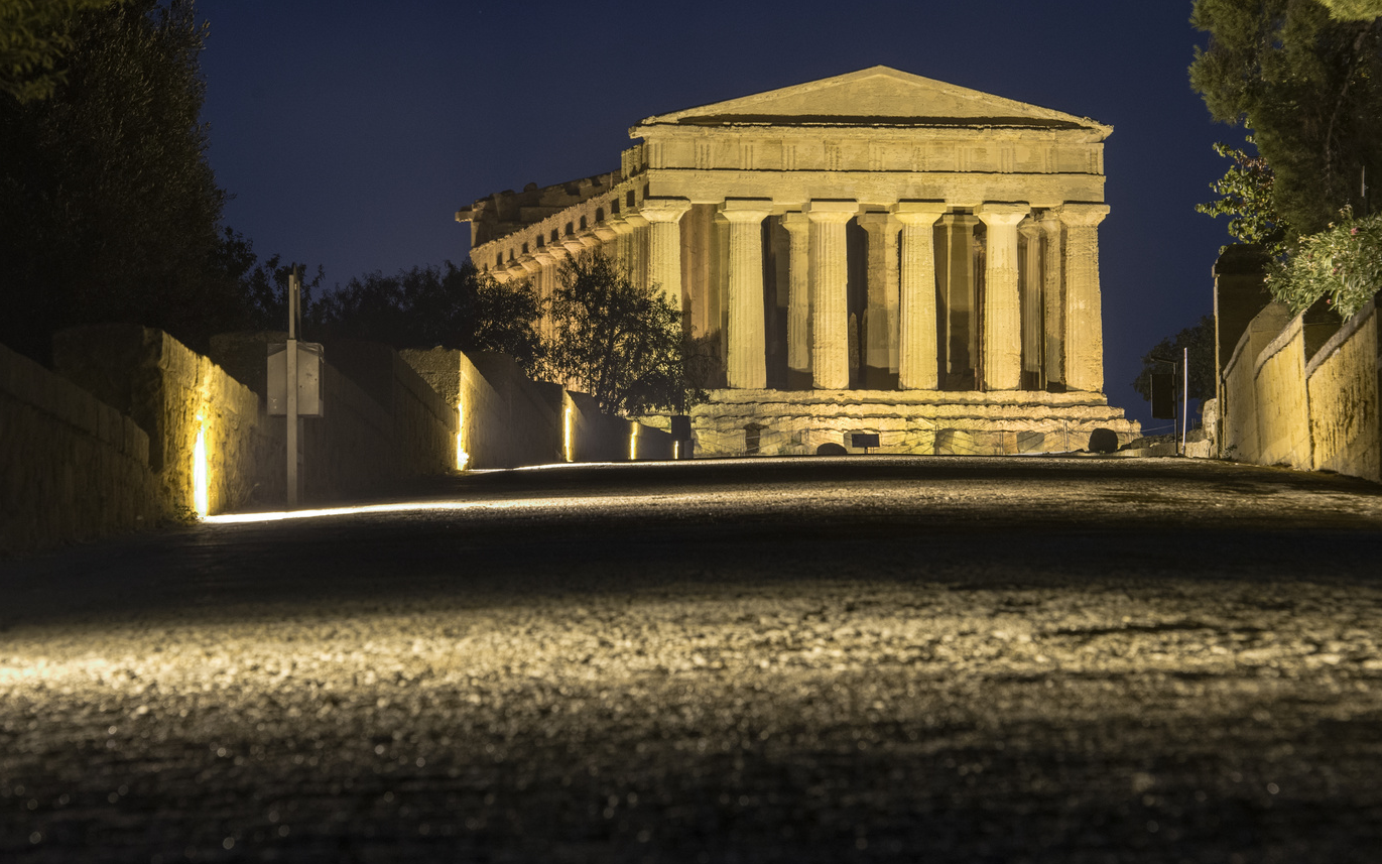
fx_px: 7797
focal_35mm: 207
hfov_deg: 10.1
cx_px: 693
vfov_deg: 6.3
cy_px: 364
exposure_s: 2.5
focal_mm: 165
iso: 400
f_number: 8
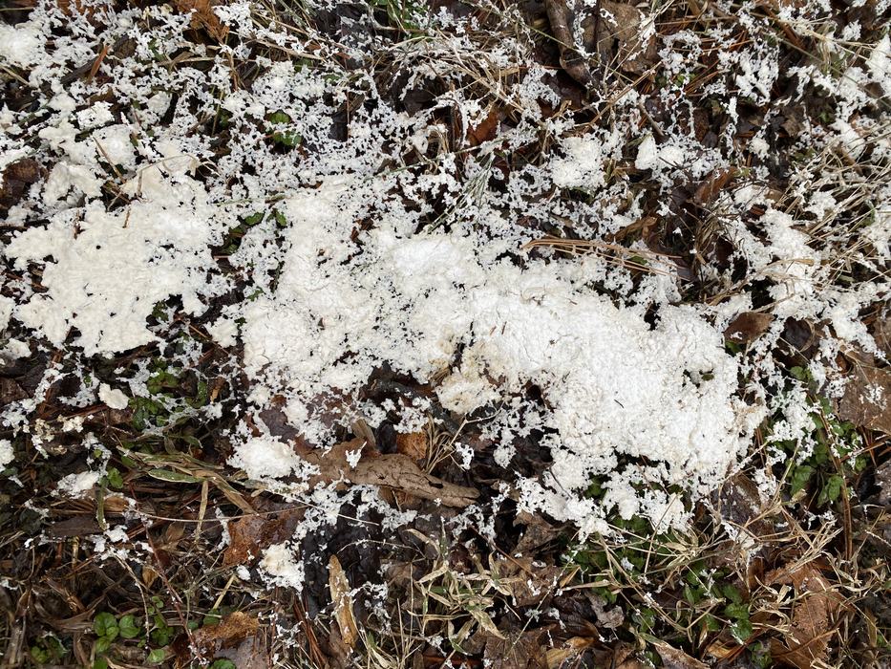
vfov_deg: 53.1
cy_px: 334
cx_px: 446
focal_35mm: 26
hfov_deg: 67.3
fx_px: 669
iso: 32
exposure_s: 1/133
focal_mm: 4.25
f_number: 1.8
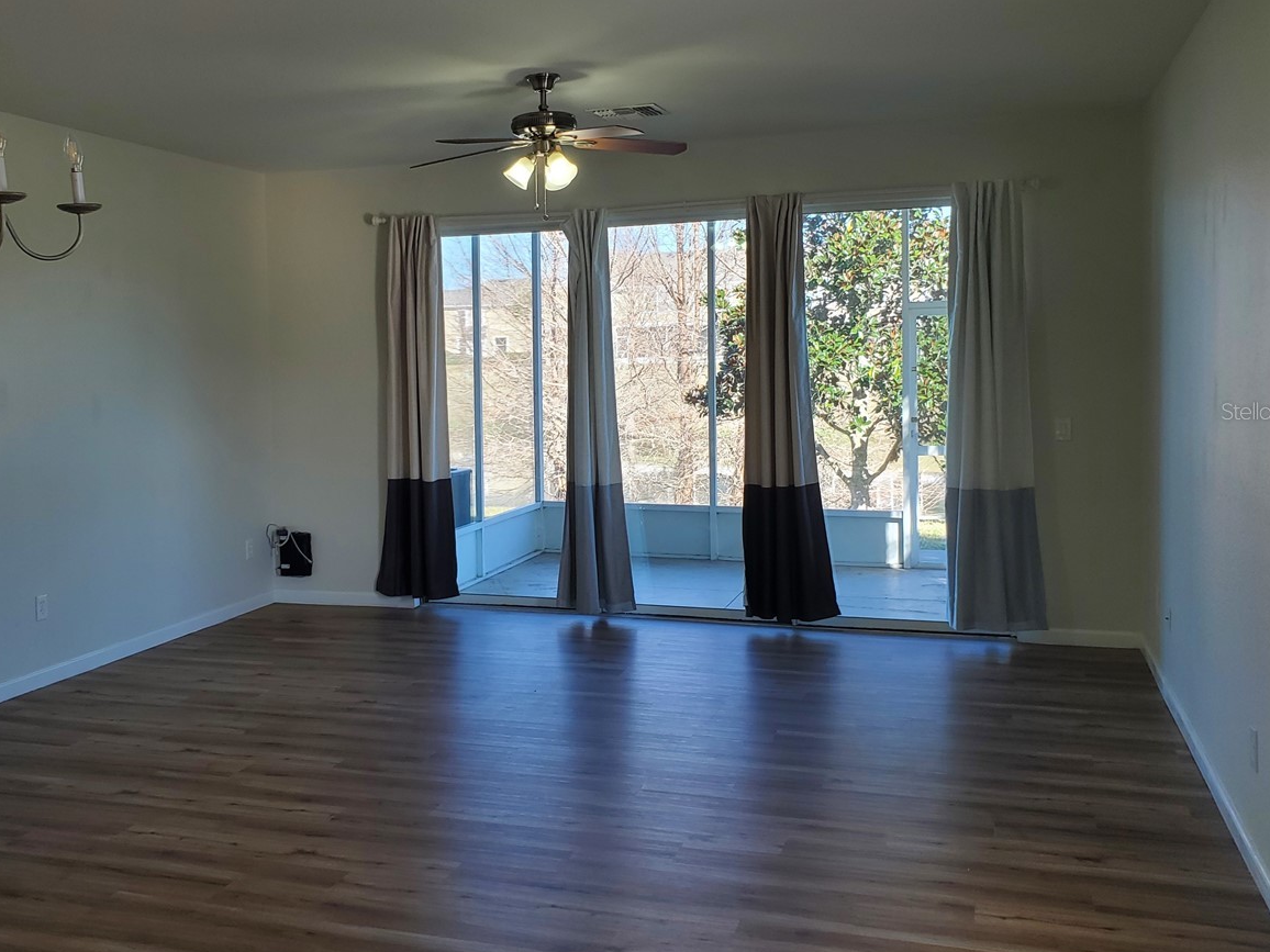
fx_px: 1321
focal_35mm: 36
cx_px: 446
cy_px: 411
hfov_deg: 50.6
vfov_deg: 39.6
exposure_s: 1/120
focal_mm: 4.3
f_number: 2.4
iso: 50
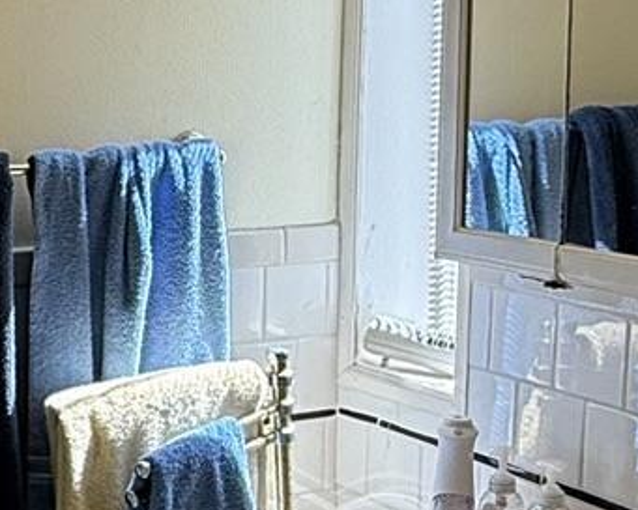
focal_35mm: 82
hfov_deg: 22.1
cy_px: 254
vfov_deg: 18.7
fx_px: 1549
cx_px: -45
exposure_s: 1/151
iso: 50
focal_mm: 2.22
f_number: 2.2
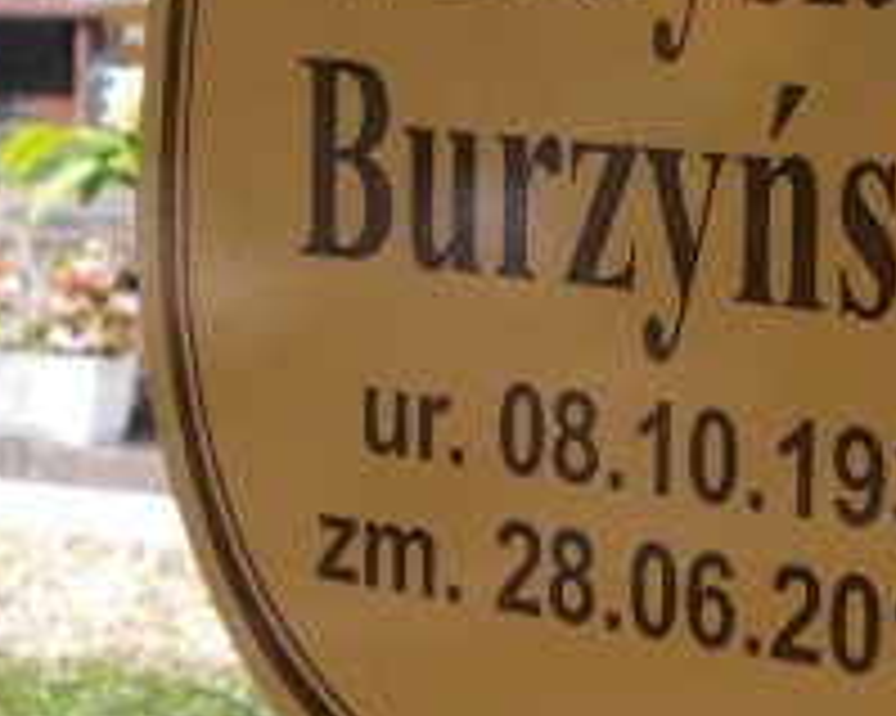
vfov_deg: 9.8
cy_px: 153
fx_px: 4161
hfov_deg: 12.2
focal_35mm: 157
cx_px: 720
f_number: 4.5
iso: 80
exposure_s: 1/320
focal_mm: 9
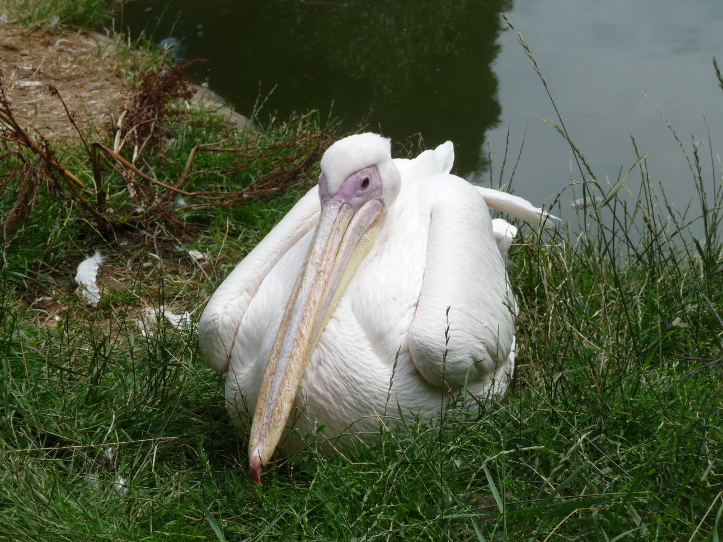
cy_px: 271
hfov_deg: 15.4
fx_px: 2673
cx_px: 362
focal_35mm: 128
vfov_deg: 11.6
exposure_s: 1/800
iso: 100
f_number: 4.7
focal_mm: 21.8
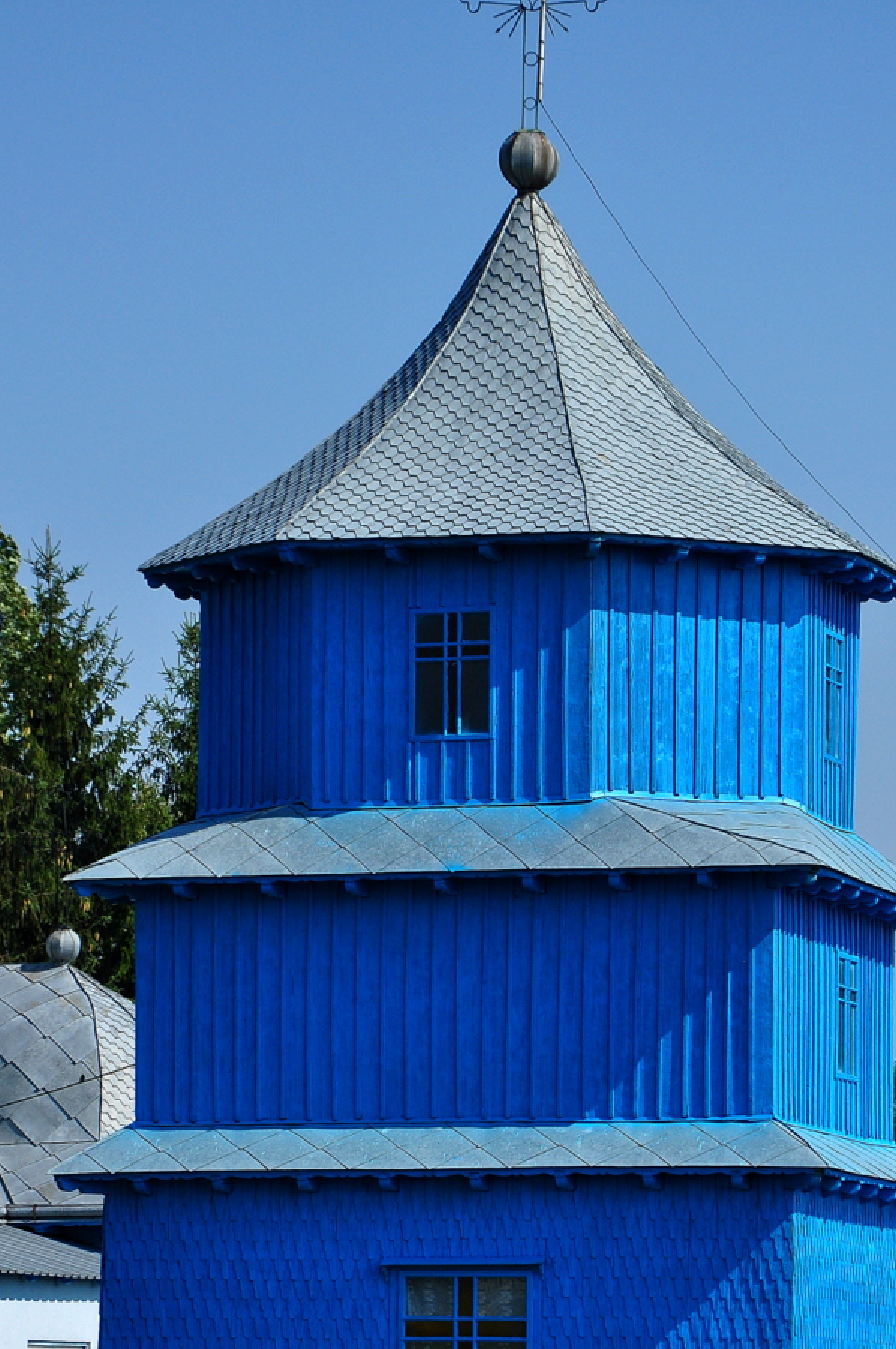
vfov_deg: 11.2
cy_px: 865
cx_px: 453
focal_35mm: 184
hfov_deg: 7.4
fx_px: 6885
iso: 400
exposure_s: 1/1250
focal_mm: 92
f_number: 9
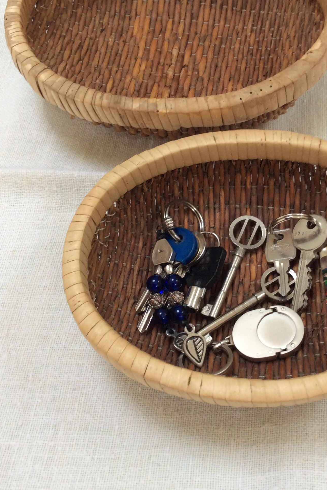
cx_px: 242
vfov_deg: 43.5
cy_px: 209
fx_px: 613
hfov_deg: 29.4
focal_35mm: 45
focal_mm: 3.3
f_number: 2.4
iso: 64
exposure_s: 1/25
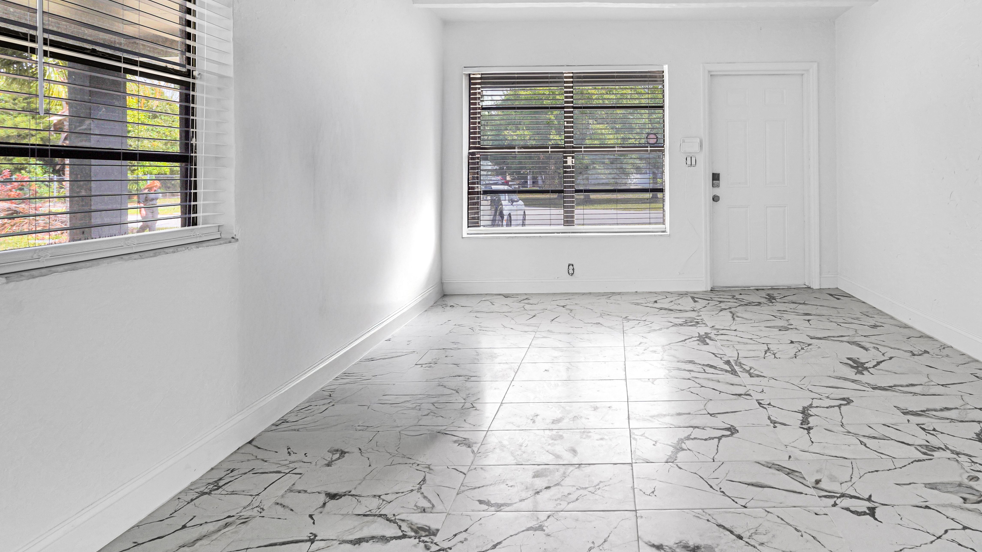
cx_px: 616
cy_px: 173
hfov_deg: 79.6
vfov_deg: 50.3
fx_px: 573
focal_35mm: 22
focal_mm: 16
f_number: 7.1
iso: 640
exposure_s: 1/30
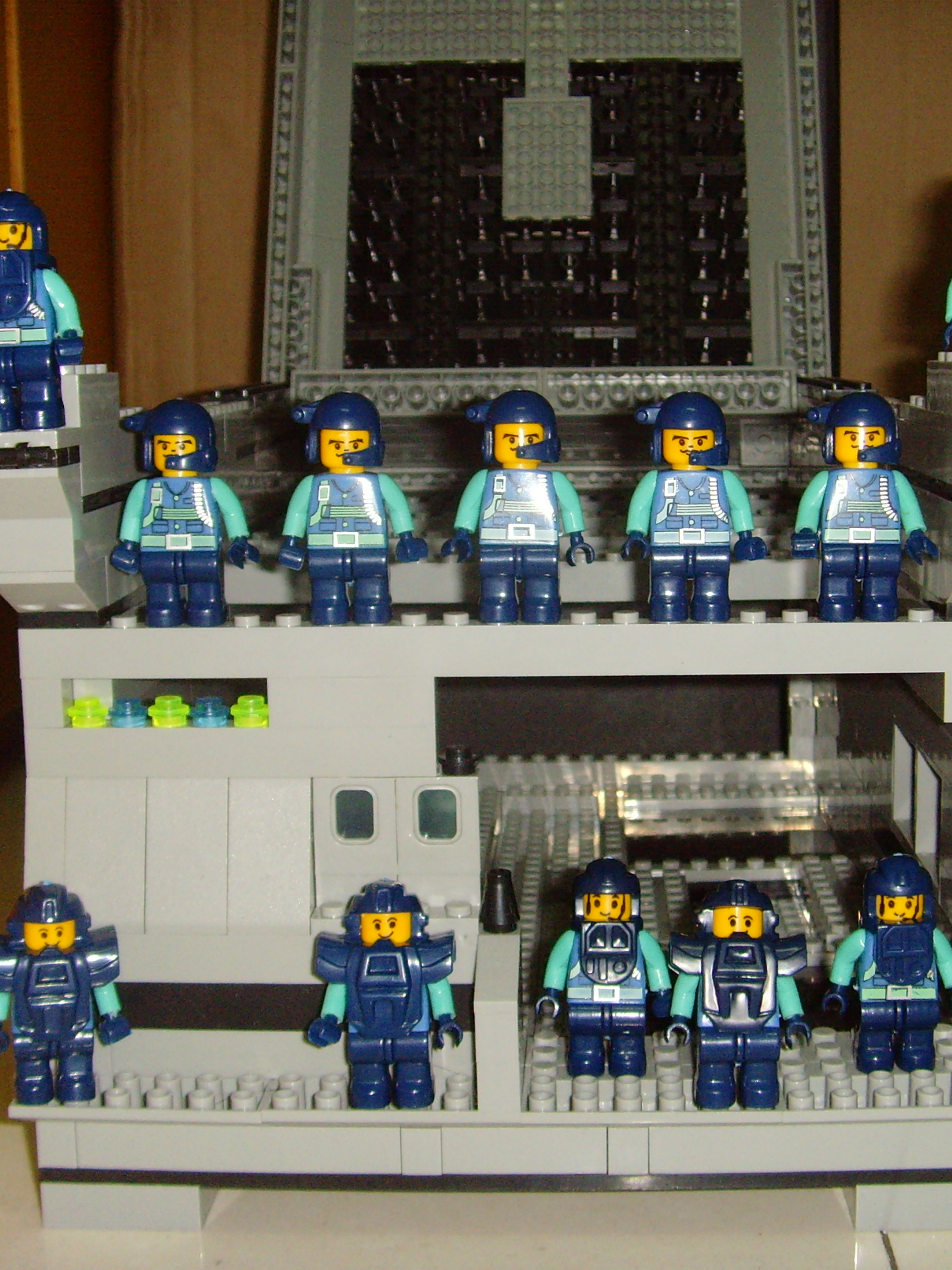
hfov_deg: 27.5
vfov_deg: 36.2
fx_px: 1944
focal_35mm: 53
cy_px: 627
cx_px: 545
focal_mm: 6.6
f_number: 3.5
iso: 200
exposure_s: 1/45
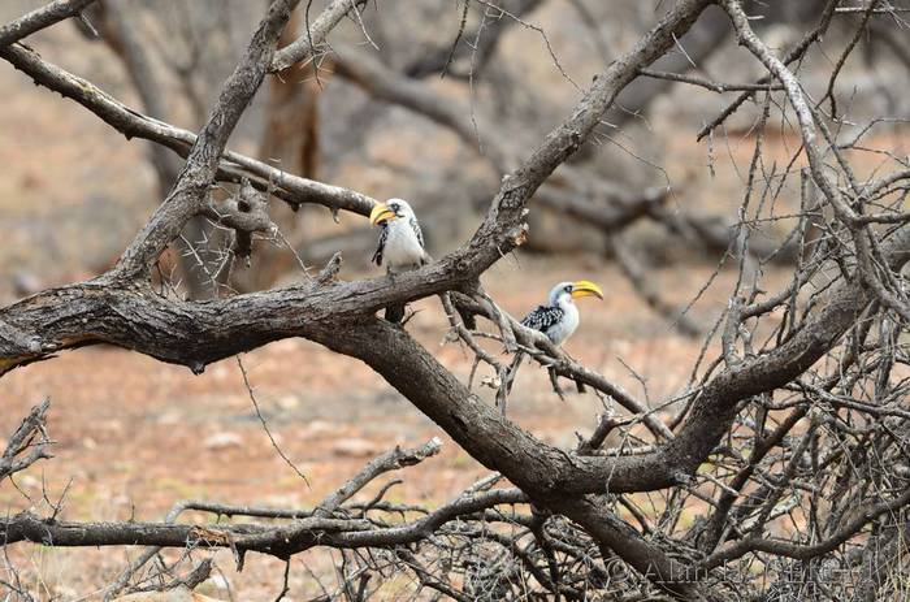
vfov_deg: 2.9
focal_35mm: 465
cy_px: 301
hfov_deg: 4.4
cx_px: 455
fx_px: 11725
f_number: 5.3
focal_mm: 310
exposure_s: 1/640
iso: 500
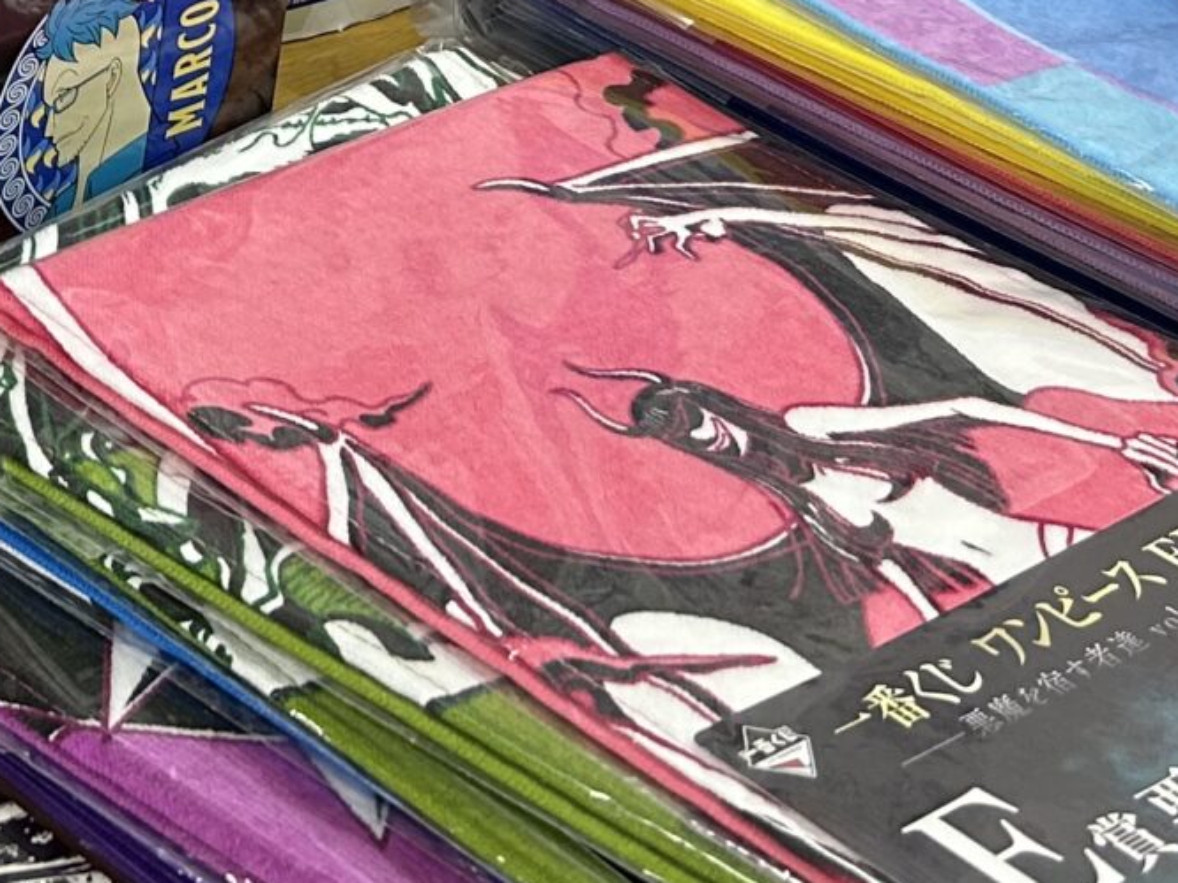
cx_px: -136
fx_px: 3402
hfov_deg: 18.8
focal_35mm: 100
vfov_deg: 14.0
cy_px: -354
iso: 100
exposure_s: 1/121
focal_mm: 5.7
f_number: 1.5
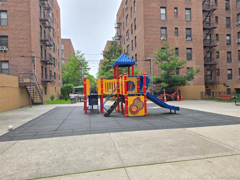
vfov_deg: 58.9
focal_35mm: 23
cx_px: 120
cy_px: 90
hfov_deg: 73.9
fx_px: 159
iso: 12
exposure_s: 1/390
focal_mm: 6.3
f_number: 1.7
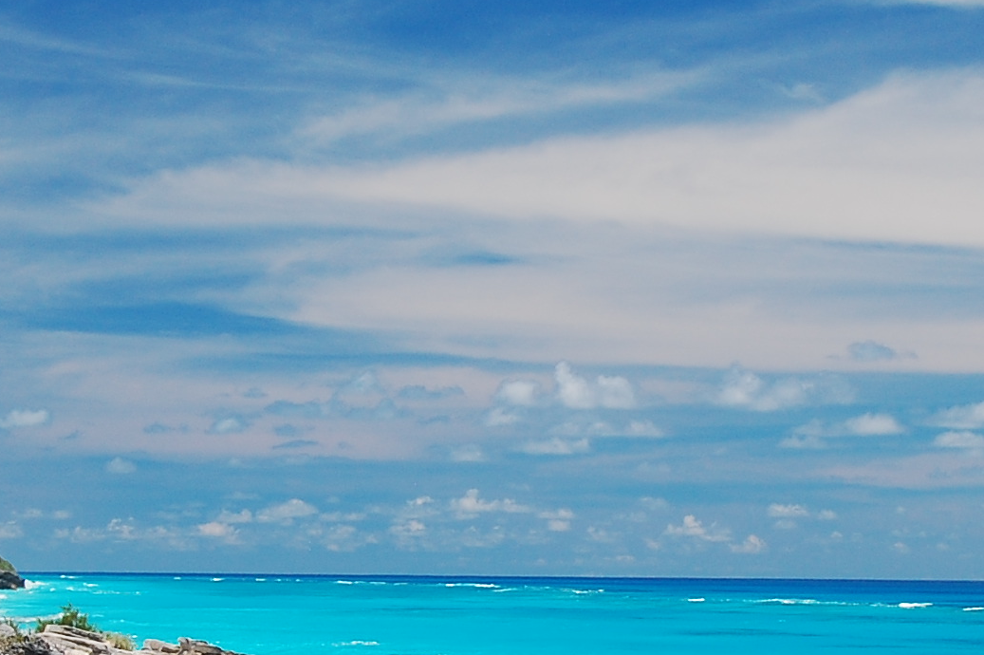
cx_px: 639
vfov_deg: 11.6
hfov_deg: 17.4
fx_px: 3208
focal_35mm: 117
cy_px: 566
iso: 200
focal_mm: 27
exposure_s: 1/160
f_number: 7.1
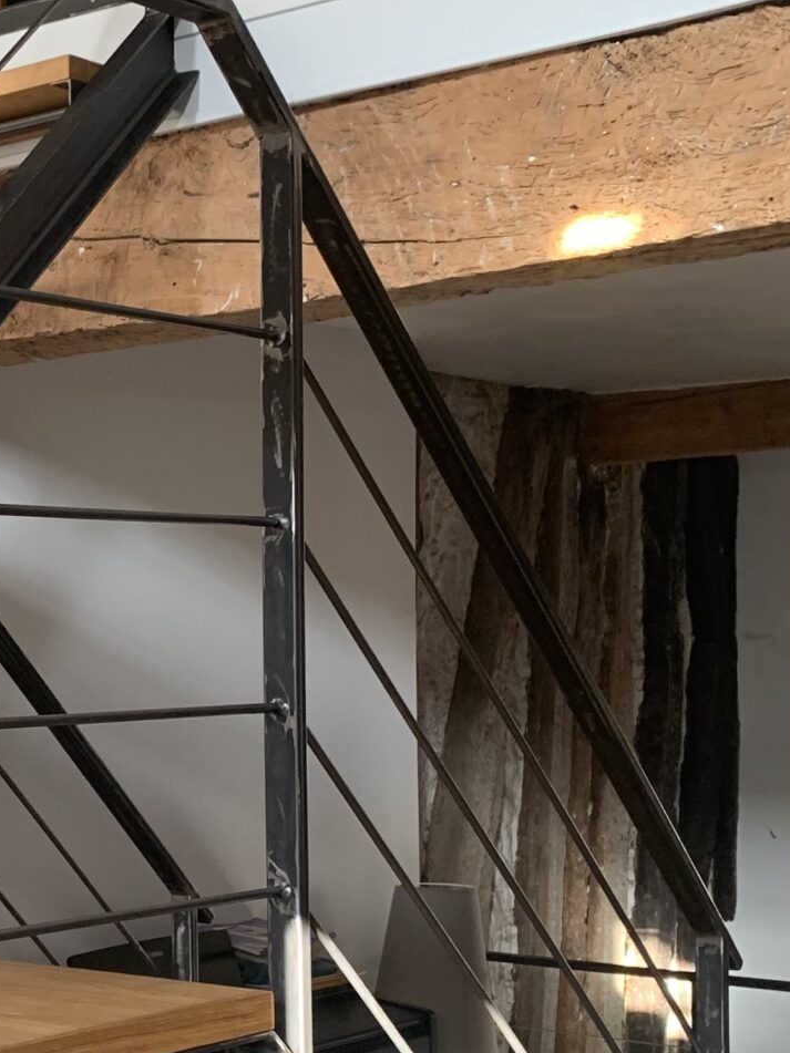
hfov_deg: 19.8
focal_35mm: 70
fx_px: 2131
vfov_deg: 27.6
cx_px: -141
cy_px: 690
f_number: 1.8
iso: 100
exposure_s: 1/60
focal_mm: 4.25
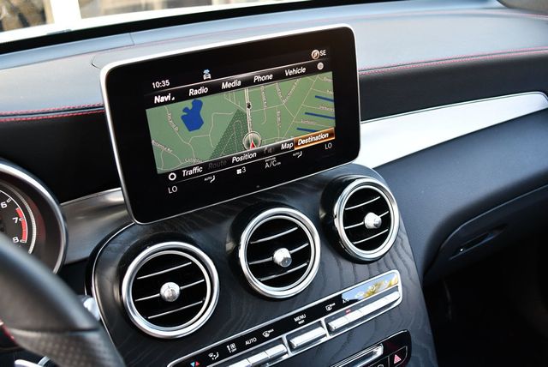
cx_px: 274
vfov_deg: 36.9
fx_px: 548
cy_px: 184
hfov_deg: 53.1
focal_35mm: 36
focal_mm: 18
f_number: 3.5
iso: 800
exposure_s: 1/200
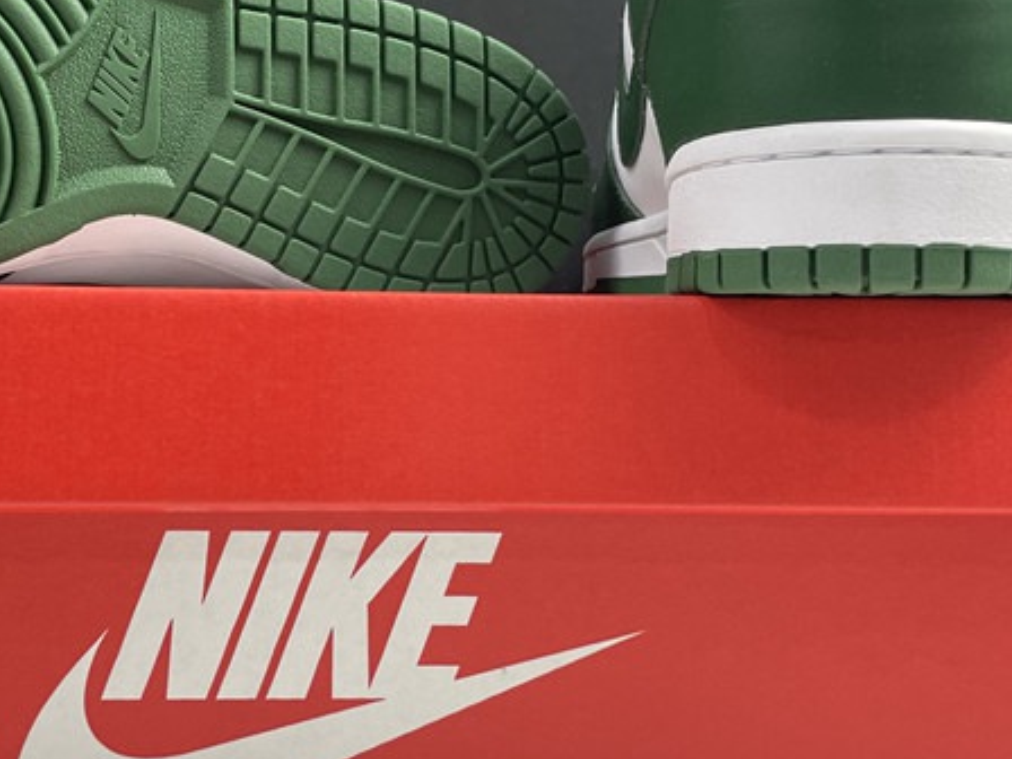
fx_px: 1696
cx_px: 370
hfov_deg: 33.0
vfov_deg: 25.2
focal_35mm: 58
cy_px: 287
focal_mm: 4.2
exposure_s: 1/113
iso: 125
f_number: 1.6
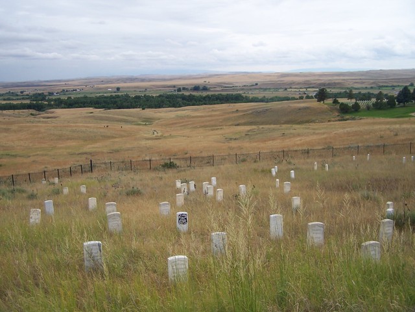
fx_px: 456
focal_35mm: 38
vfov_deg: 37.7
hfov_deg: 49.0
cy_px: 156
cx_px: 208
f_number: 2.8
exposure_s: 1/750
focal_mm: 6.3
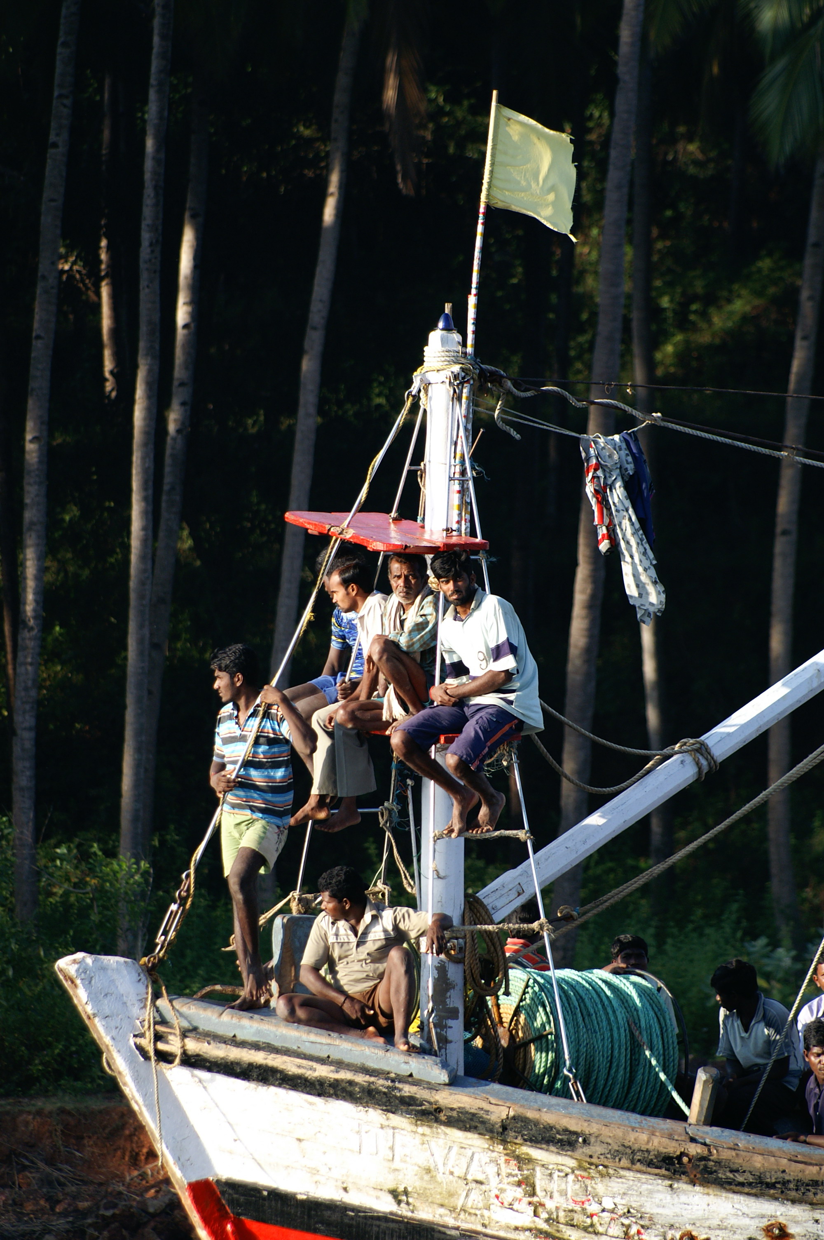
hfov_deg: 4.4
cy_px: 620
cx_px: 412
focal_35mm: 315
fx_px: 10834
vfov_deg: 6.5
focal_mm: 210
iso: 200
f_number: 5.6
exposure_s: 1/500
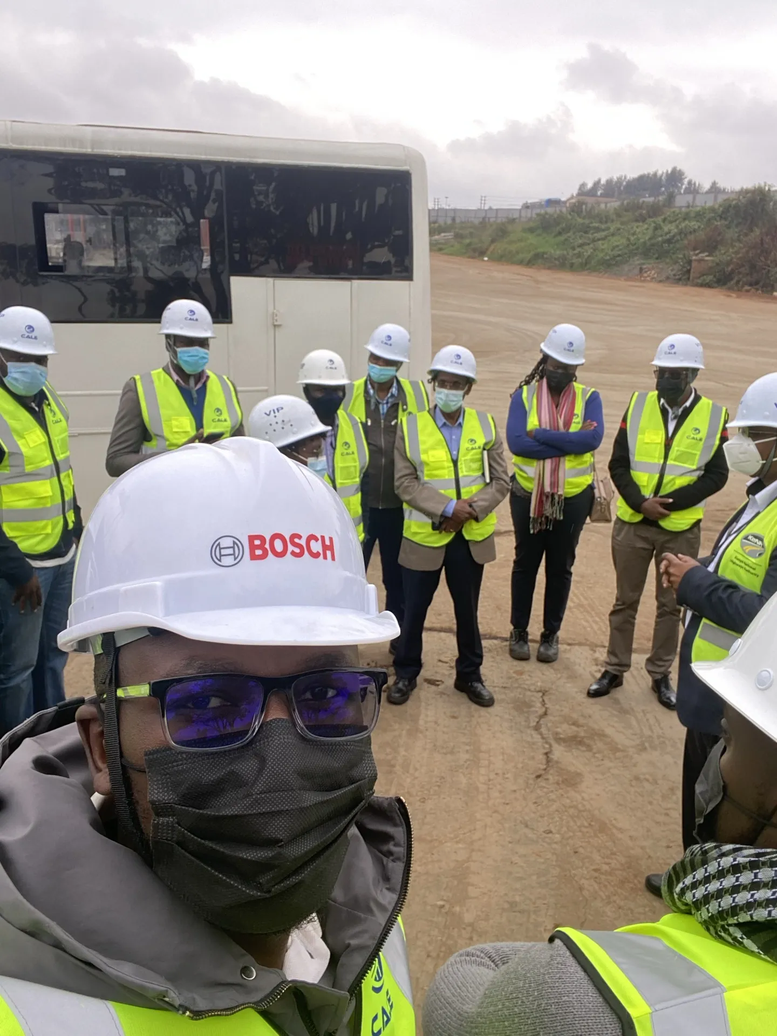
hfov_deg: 46.8
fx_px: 898
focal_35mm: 30
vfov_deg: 60.0
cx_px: 388
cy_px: 518
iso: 32
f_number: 2.2
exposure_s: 1/122
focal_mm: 2.71
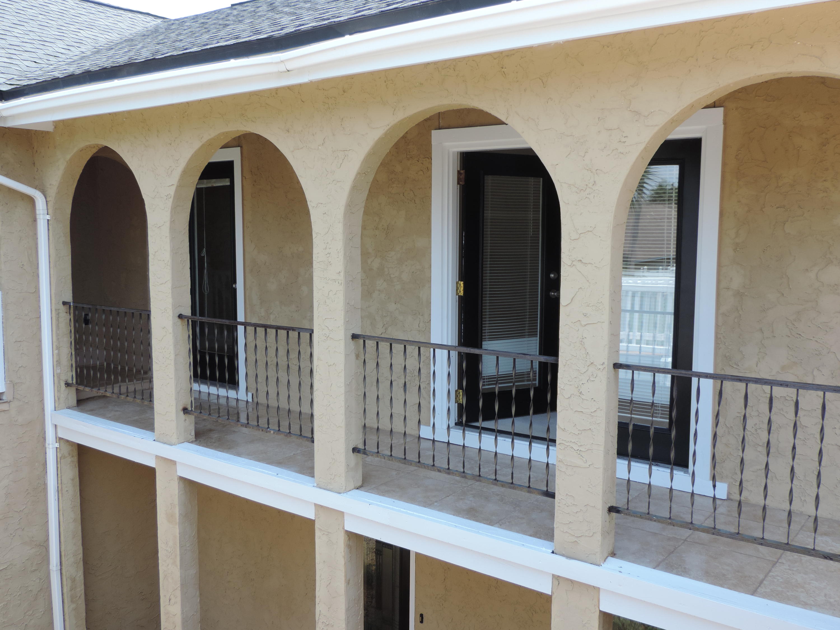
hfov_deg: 55.4
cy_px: 315
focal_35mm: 33
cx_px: 420
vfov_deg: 42.9
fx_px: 801
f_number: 3.2
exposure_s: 1/200
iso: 80
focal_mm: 5.8
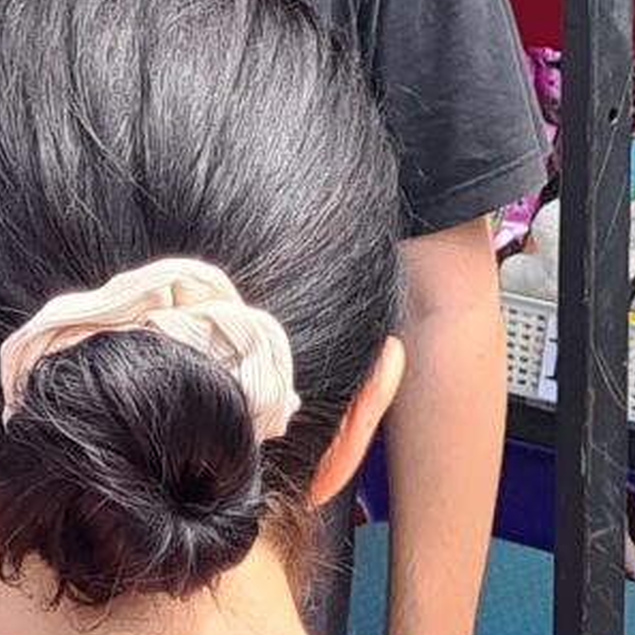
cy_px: -361
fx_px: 4109
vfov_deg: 8.6
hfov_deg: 8.8
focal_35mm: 198
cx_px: 284
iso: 50
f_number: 1.8
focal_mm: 5.4
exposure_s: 1/558
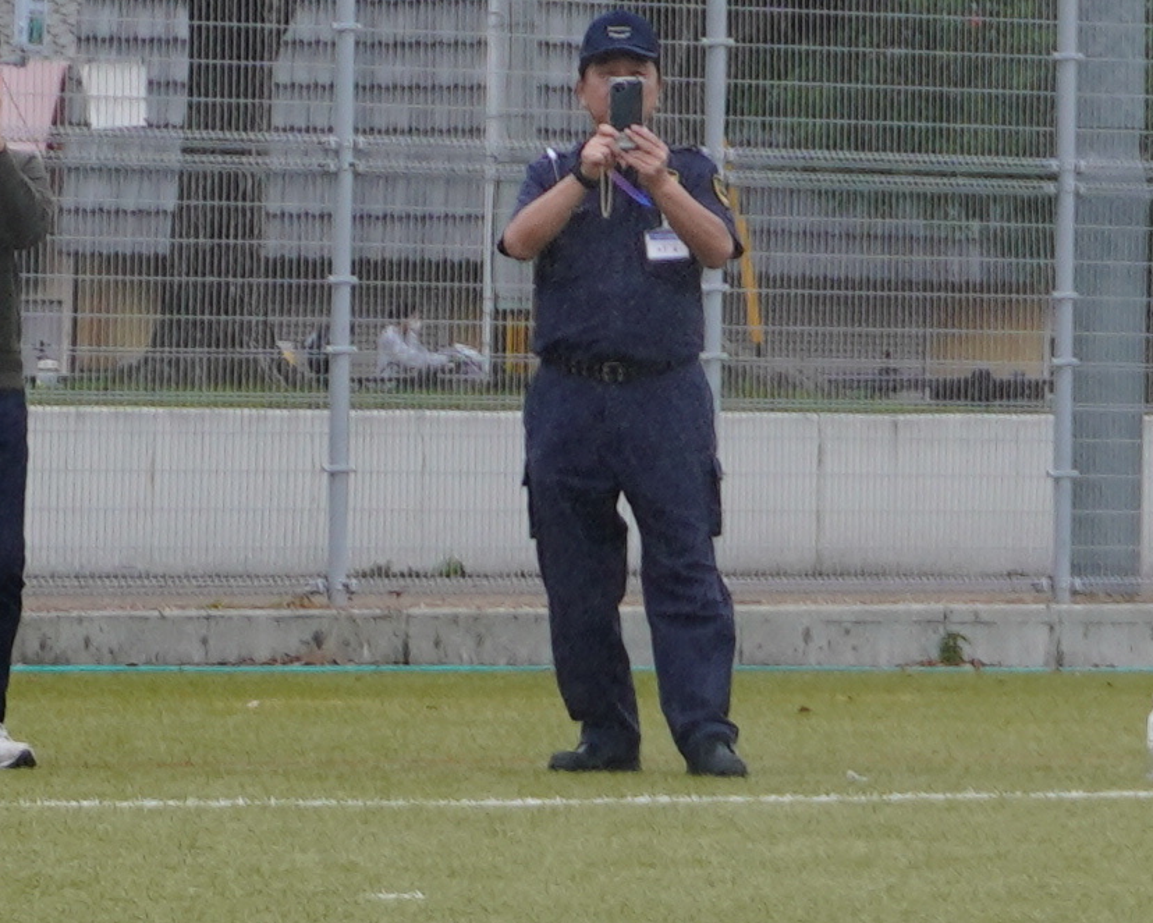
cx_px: 1838
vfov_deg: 3.3
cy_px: -305
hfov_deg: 4.1
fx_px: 16010
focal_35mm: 469
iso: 100
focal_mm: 46
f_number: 5.6
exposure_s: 1/200
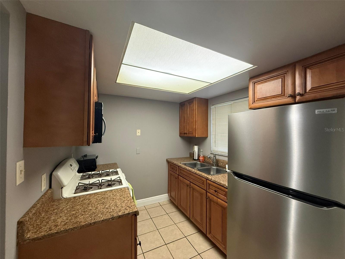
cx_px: 172
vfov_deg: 85.7
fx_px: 140
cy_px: 130
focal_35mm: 14
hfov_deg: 102.1
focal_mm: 2.22
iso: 400
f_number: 2.2
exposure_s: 1/60
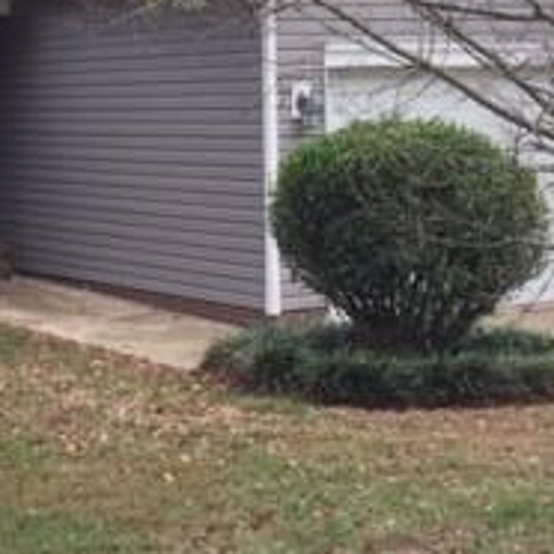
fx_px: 1593
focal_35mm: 88
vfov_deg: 19.6
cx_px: -33
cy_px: 125
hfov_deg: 19.0
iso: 32
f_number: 2.2
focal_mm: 4.15
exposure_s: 1/353
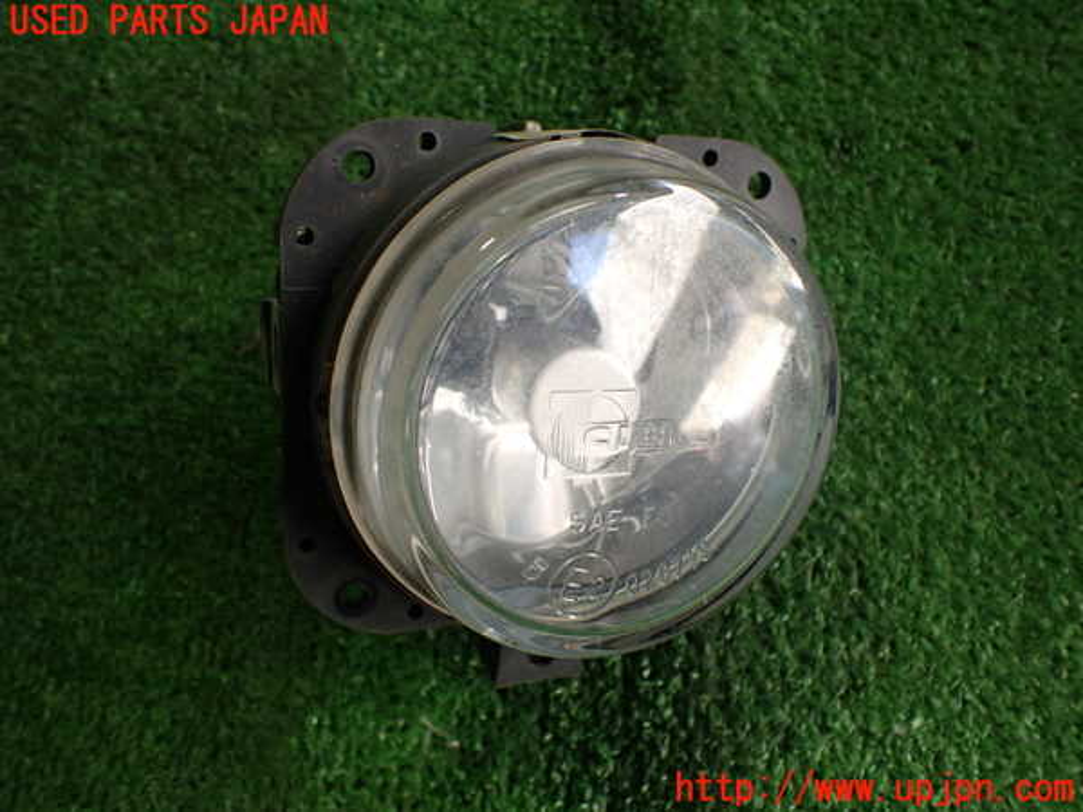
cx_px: 542
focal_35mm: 30
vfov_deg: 46.8
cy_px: 406
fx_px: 939
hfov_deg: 60.0
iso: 320
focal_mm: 5.4
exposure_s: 1/125
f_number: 2.3
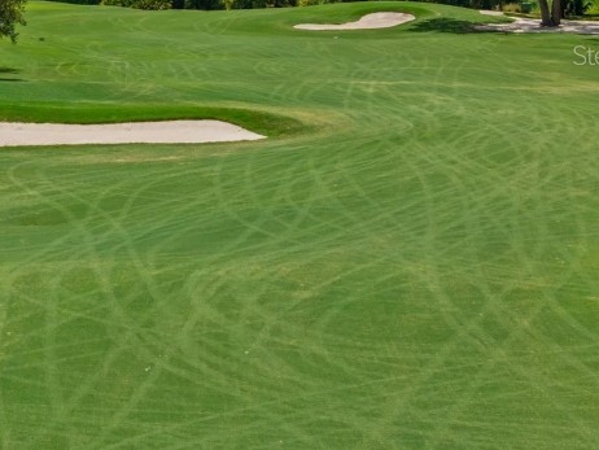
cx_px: 31
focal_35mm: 155
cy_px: 54
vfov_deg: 9.5
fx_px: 2684
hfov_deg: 12.6
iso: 100
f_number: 2.8
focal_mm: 19.35
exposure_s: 1/180
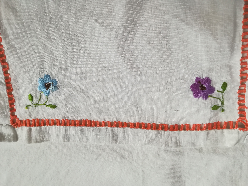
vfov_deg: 53.1
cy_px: 93
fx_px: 186
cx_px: 124
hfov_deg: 67.3
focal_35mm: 26
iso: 320
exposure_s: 1/33.3
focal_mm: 3.83
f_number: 2.2
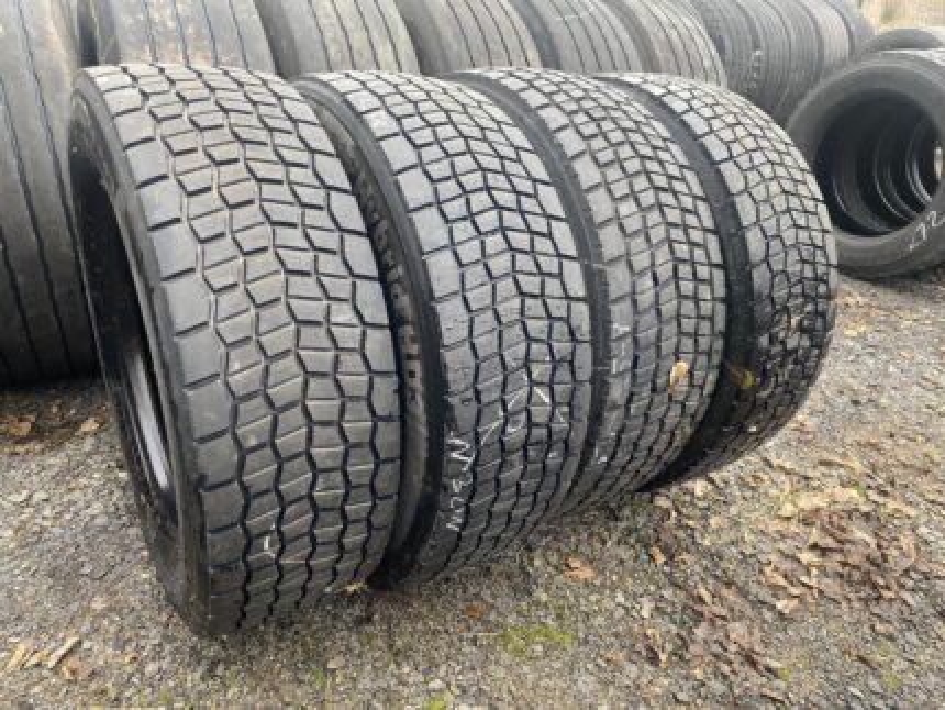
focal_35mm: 26
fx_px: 710
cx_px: 472
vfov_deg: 53.1
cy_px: 355
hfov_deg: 67.3
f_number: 1.8
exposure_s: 1/121
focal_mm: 4.25
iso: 125
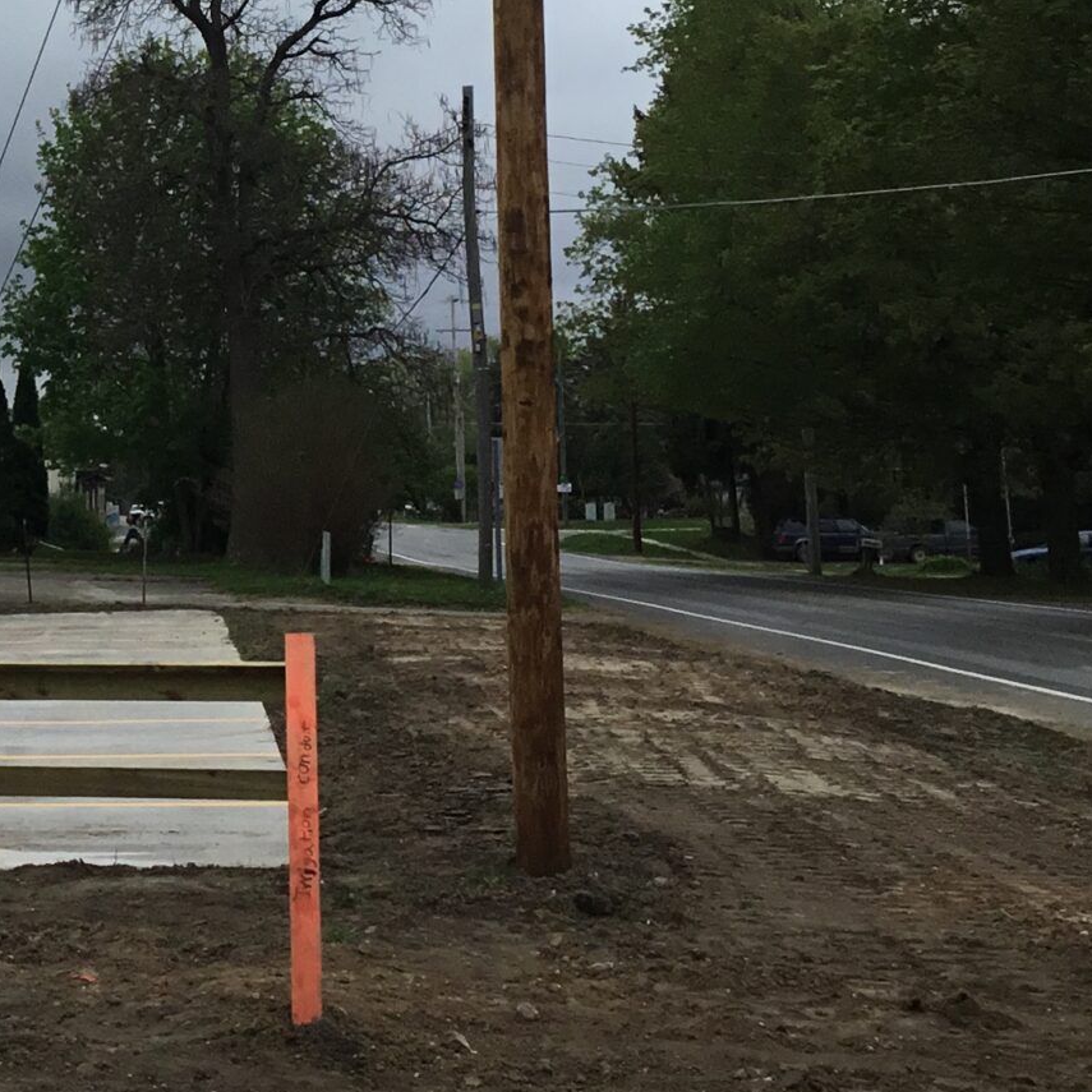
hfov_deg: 20.2
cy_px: 120
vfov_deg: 20.7
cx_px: -87
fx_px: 2927
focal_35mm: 82
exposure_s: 1/1852
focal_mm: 3.3
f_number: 2.4
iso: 25
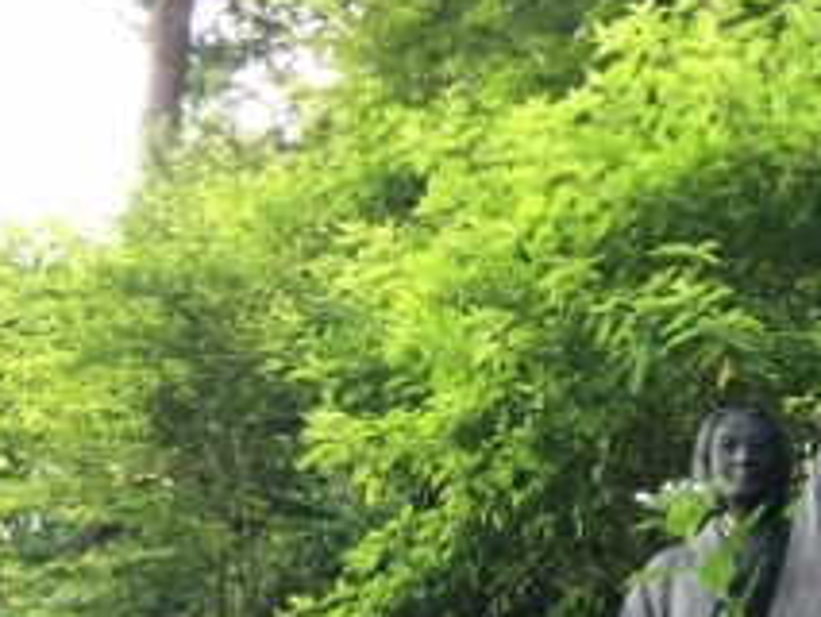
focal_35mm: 68
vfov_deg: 20.9
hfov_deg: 26.2
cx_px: 921
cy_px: 611
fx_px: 1614
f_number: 2.2
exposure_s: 1/40
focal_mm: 4.15
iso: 32
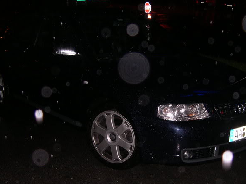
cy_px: 122
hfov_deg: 36.8
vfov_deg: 27.8
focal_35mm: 52
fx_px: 369
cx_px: 140
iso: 194
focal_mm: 8
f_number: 2.8
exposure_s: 1/60
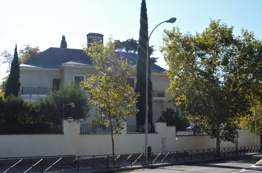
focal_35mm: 48
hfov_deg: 41.2
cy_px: 86
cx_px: 131
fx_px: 349
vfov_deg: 28.0
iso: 160
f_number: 11
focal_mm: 32
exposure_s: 1/125
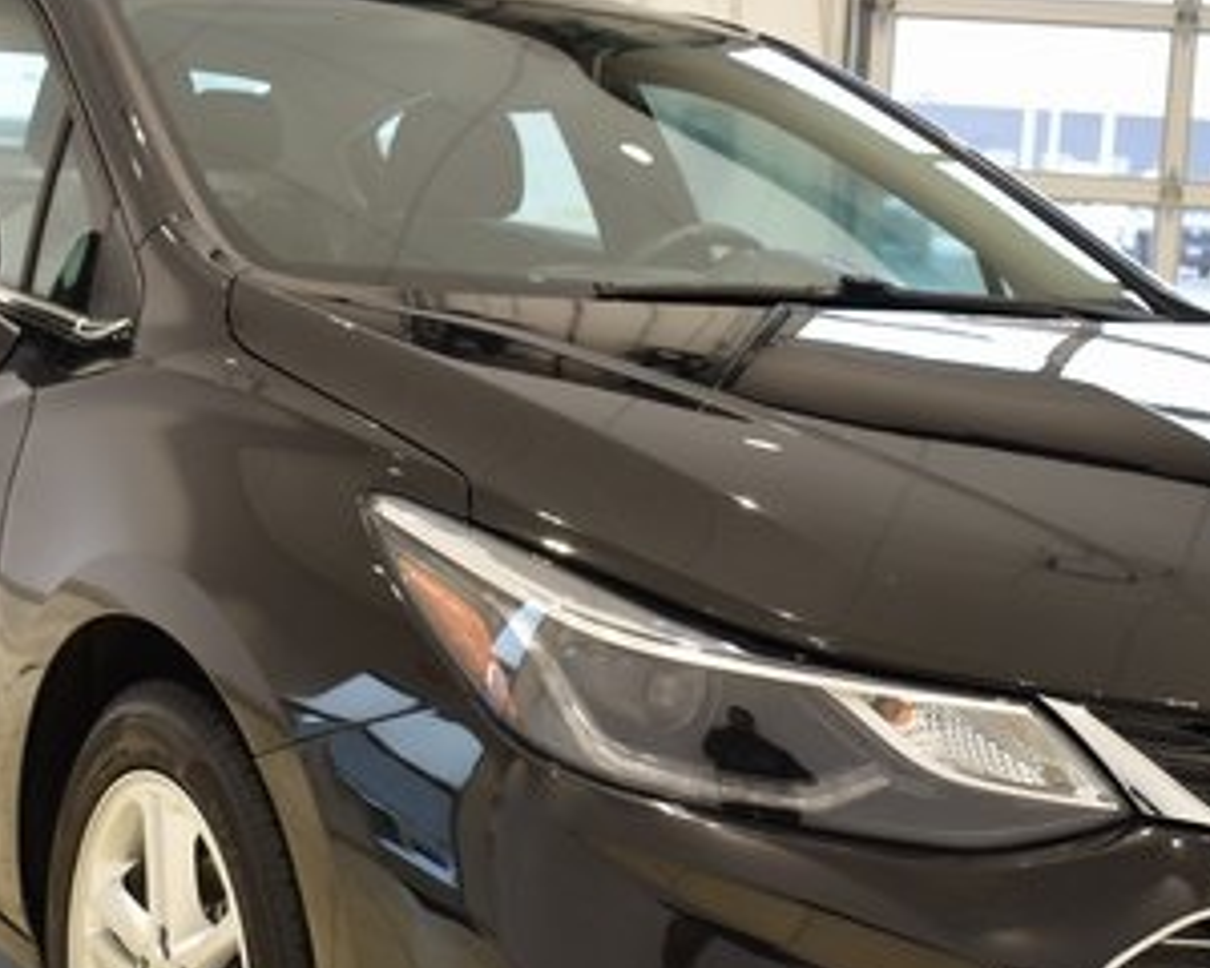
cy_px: 627
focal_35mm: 69
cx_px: 657
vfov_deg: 22.1
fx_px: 2471
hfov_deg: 27.5
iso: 320
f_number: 3.8
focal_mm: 23
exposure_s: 1/40
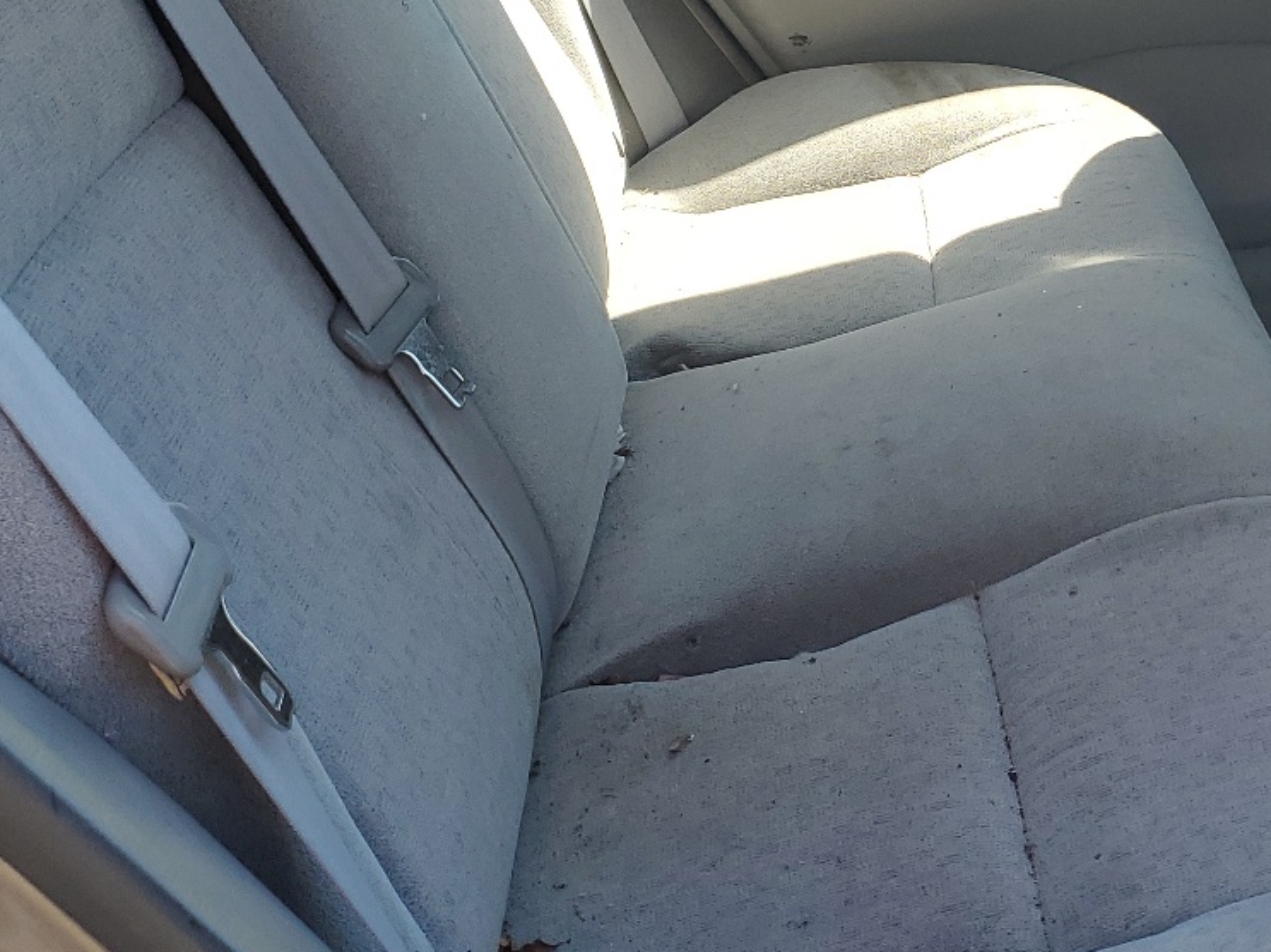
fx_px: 2056
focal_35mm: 56
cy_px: 243
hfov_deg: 33.0
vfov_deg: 25.8
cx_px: 1076
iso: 50
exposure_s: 1/667
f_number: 1.5
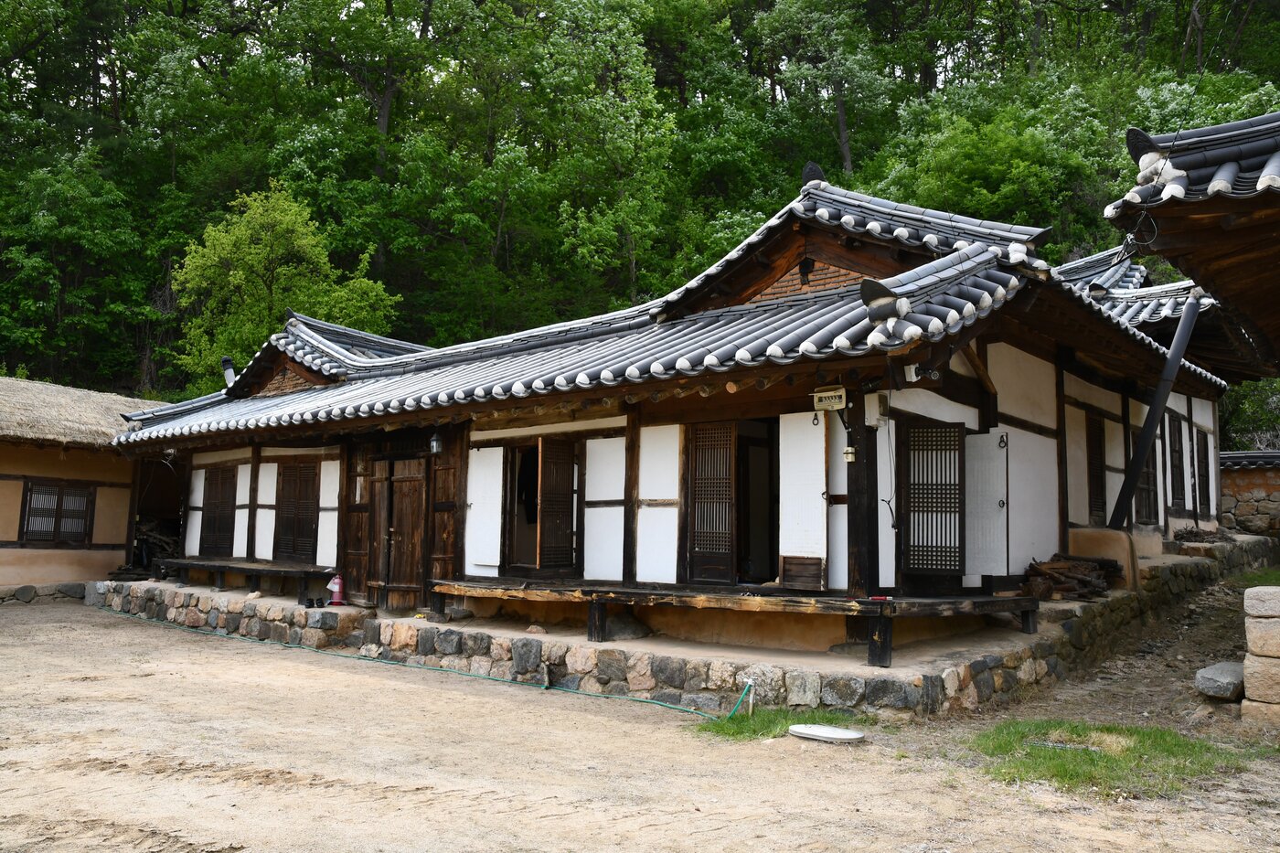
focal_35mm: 28
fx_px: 995
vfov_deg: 46.4
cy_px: 426
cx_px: 640
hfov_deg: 65.5
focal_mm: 19
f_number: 8
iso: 200
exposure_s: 1/250
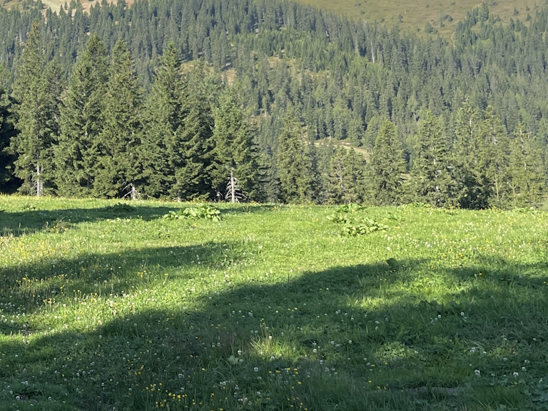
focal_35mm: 65
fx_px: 1029
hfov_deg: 27.9
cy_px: -101
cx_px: -8
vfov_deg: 20.8
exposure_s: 1/1742
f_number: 1.6
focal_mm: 4.2
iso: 32
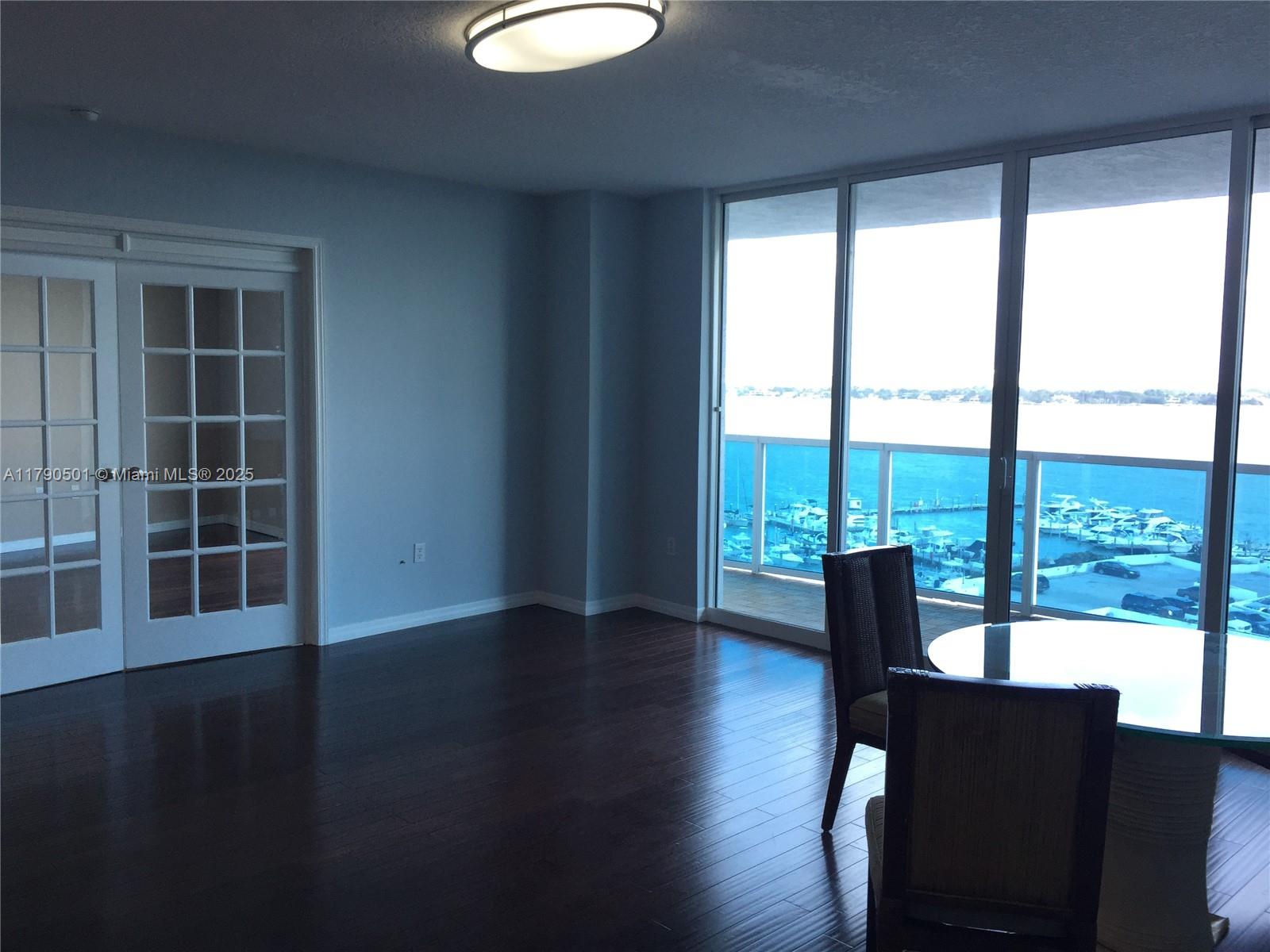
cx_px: 635
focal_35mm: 29
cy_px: 476
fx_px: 1064
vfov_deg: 48.2
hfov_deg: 61.7
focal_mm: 4.15
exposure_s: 1/120
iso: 50
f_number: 2.2
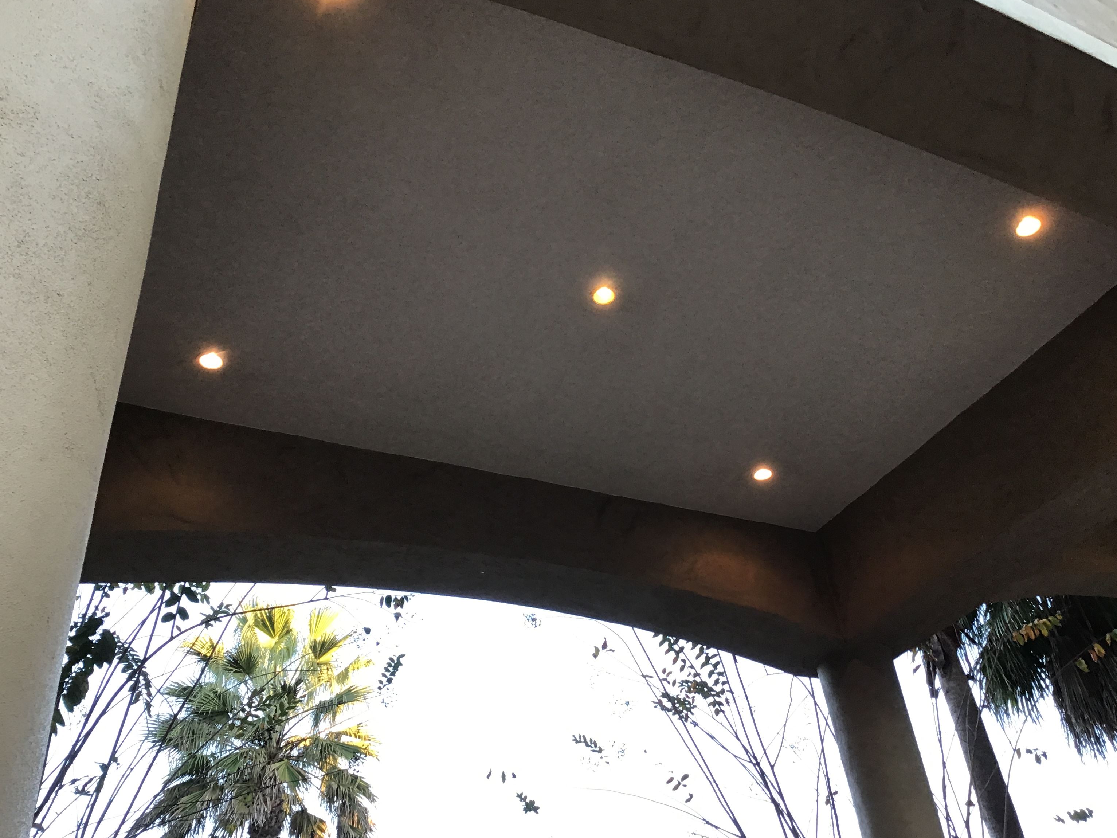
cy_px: 414
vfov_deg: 43.0
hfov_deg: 55.3
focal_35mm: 33
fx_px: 1065
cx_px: 542
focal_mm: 3.3
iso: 25
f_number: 2.4
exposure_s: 1/40
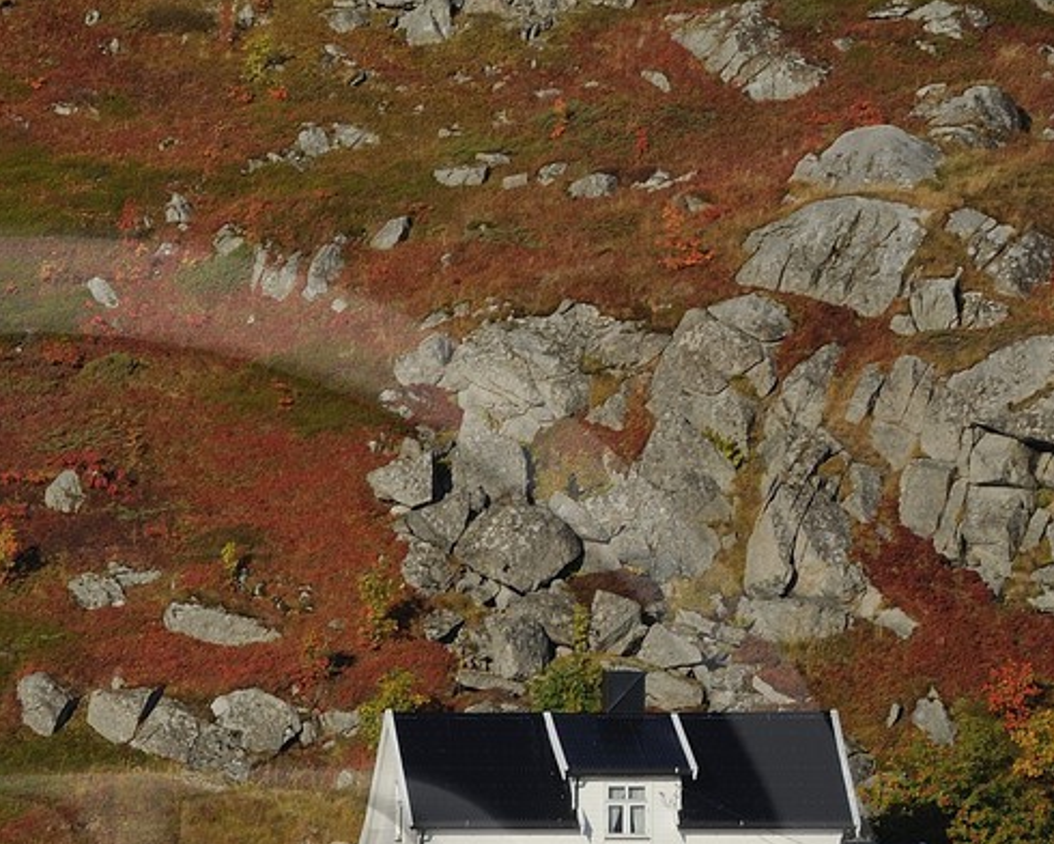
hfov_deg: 3.2
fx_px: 19091
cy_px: 1128
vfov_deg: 2.5
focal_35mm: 612
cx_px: 32
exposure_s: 1/320
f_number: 11
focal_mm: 200
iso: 200
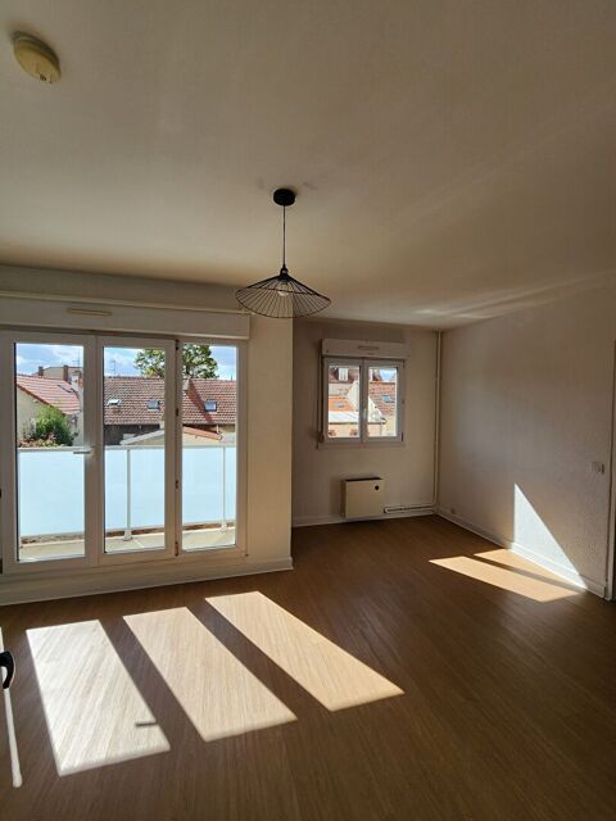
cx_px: 308
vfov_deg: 106.2
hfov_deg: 89.9
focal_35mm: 13
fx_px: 308
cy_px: 410
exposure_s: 1/1038
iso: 50
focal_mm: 2.2
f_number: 2.2
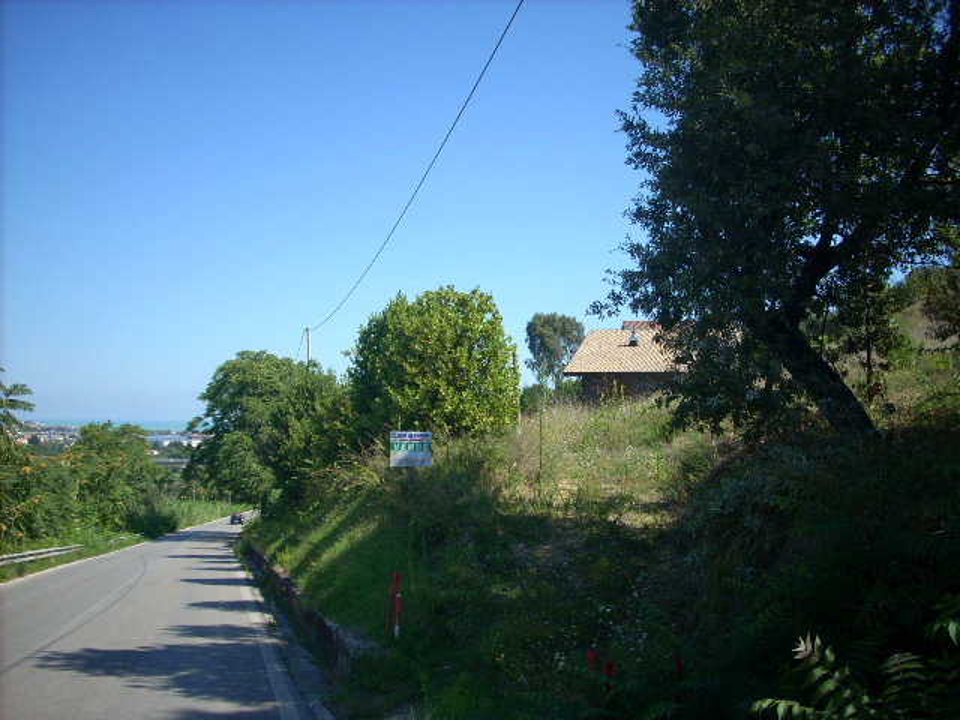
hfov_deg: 50.1
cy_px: 360
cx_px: 480
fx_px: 1026
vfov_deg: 38.7
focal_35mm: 37
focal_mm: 6.2
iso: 64
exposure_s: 1/220
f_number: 5.6
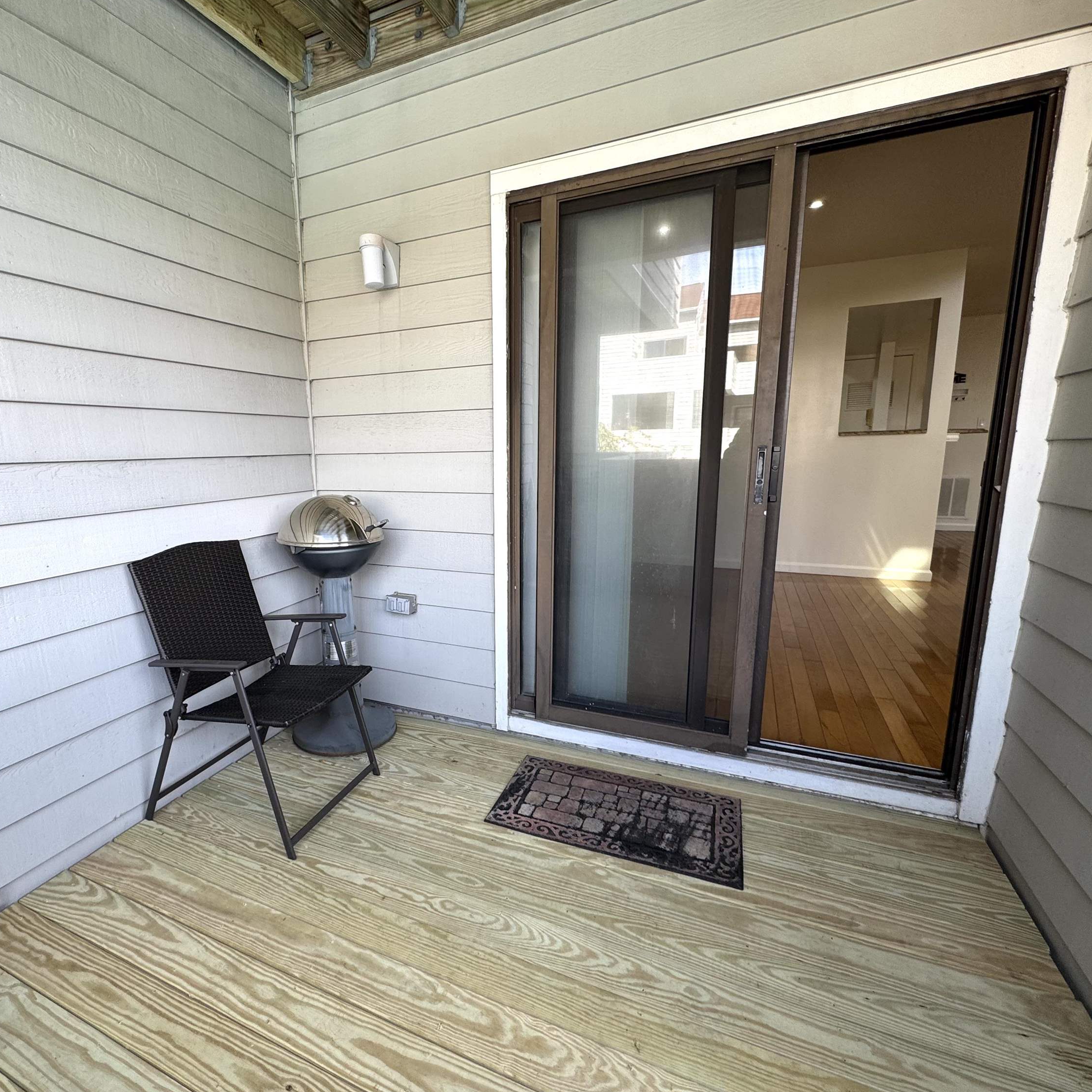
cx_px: 440
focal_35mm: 17
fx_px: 607
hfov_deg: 83.0
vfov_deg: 84.0
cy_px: 557
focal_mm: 2.22
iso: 50
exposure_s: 1/99
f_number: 2.2
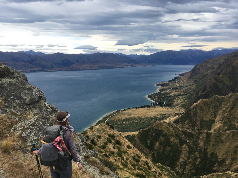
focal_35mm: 29
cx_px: 119
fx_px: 199
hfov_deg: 61.7
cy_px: 89
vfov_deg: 48.2
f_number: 2.2
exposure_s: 1/578
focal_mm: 4.15
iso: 25
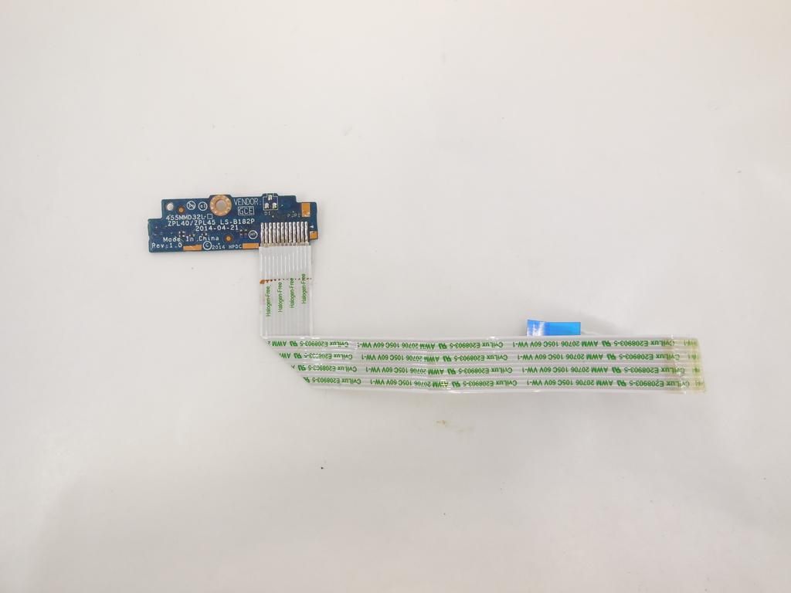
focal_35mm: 25
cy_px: 296
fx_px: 571
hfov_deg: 69.4
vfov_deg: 54.9
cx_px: 396
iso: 125
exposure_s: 1/50
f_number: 3.1
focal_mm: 4.5
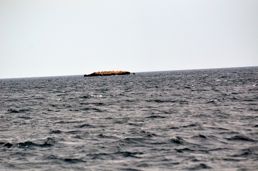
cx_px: 129
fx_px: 2252
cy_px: 86
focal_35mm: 315
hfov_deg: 6.6
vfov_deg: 4.3
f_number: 5.6
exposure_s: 1/8000
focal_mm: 210
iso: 1250
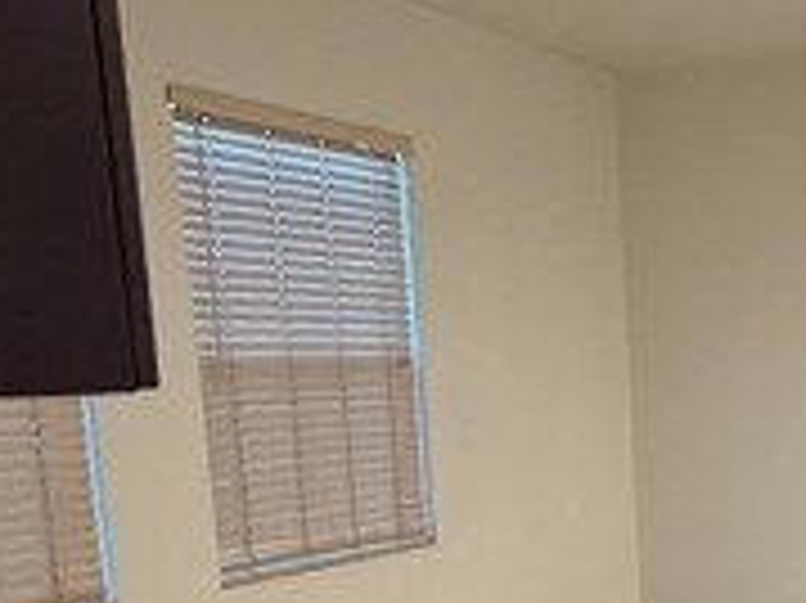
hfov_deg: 32.9
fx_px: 1163
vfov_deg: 28.1
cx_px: 910
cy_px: 526
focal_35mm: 50
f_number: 2.2
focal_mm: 2.22
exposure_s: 1/60
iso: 640
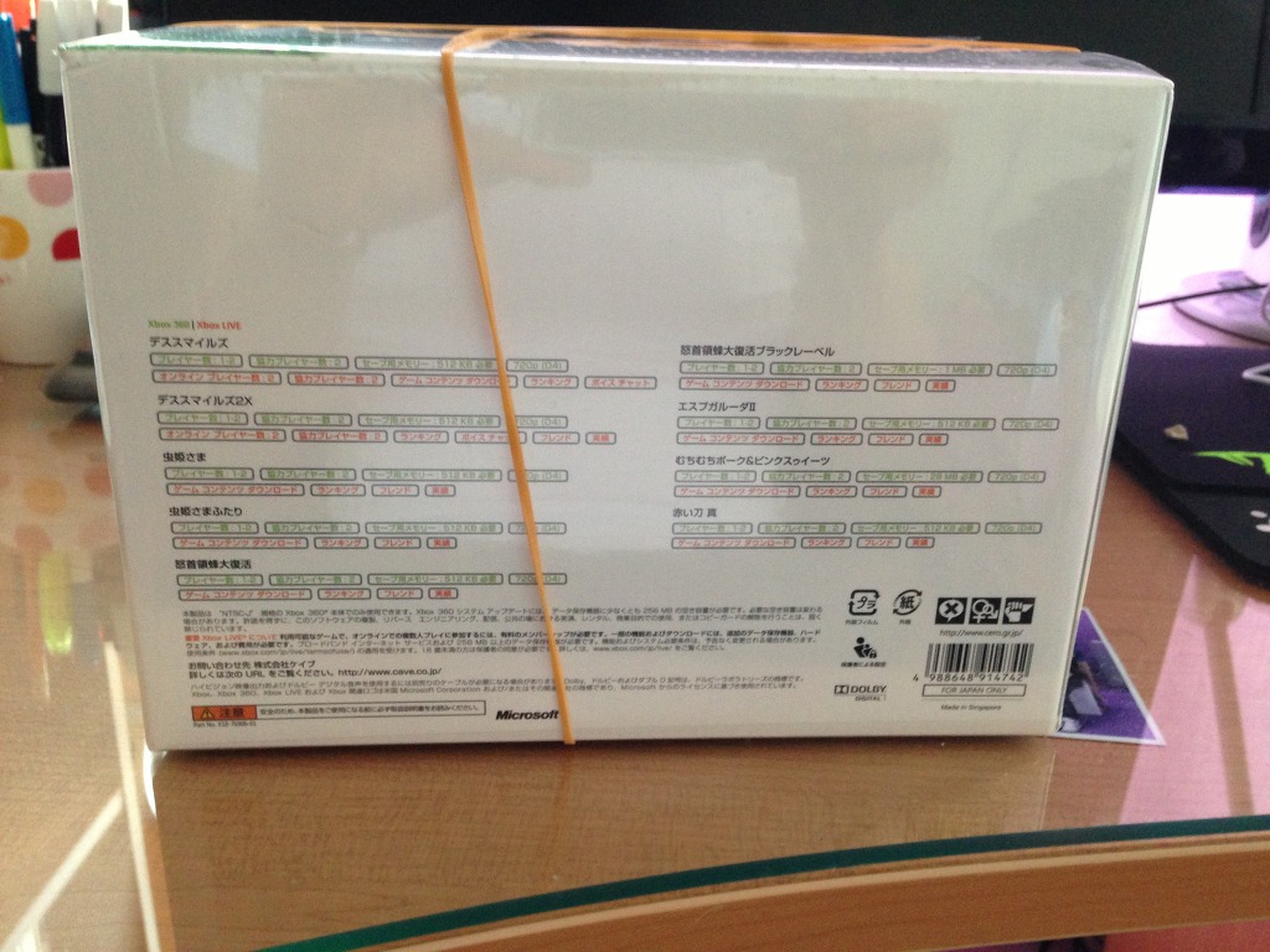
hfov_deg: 55.4
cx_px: 635
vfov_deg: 42.9
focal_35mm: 33
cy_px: 476
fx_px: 1211
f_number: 2.4
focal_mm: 4.13
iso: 250
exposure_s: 1/20
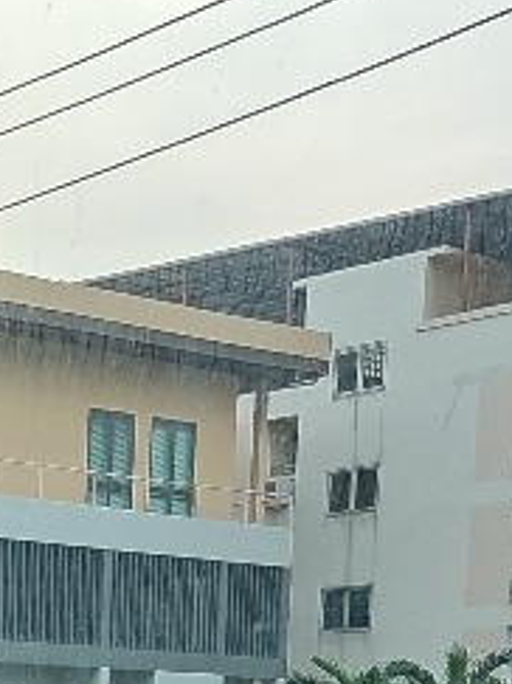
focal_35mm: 103
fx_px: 2033
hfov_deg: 13.9
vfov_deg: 16.5
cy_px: 1163
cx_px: -135
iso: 64
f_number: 1.79
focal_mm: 4.71
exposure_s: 1/50
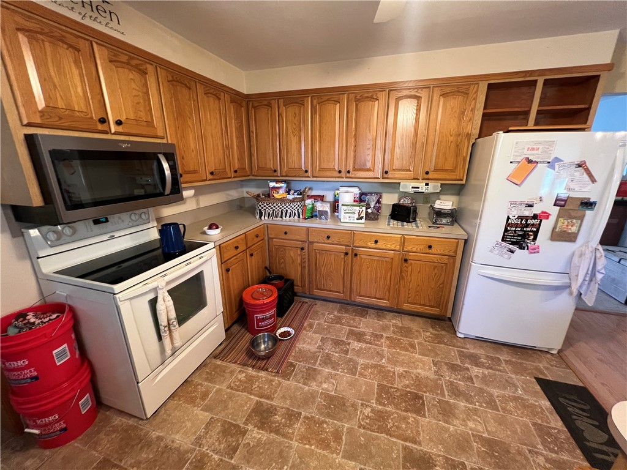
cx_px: 314
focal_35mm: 13
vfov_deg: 89.9
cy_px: 235
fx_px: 235
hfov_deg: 106.2
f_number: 1.8
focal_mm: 1.57
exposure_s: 1/60
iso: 640
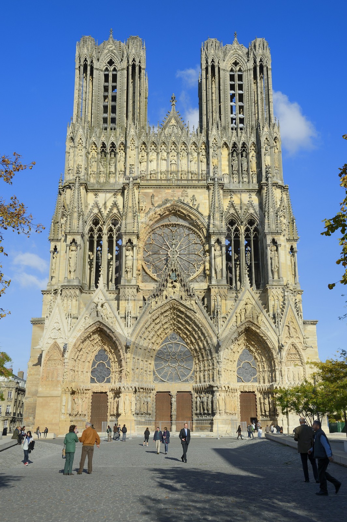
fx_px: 521
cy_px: 261
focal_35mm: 36
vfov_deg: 53.2
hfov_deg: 36.8
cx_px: 174
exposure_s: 1/200
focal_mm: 36
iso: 100
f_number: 11
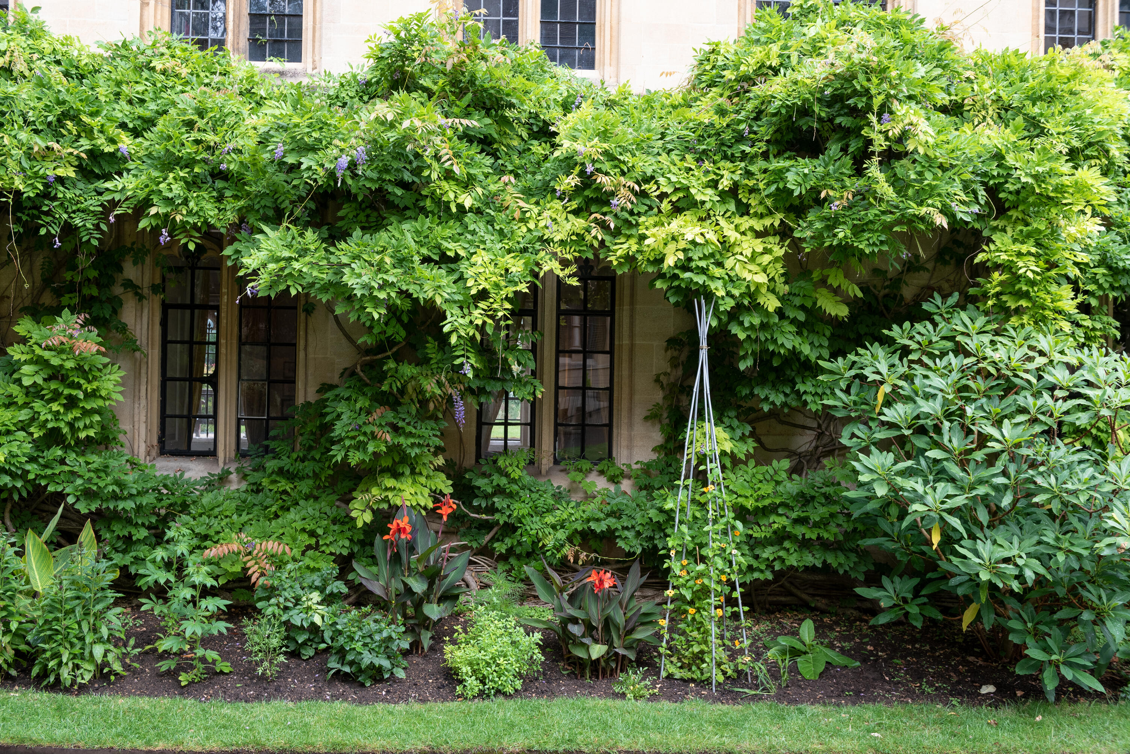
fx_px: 1005
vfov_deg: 41.1
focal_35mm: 32
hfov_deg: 58.7
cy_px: 377
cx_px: 565
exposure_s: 1/160
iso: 400
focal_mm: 32
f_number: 7.1
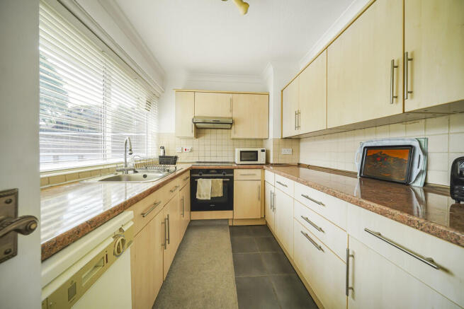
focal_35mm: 12
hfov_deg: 112.6
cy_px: 154
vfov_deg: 90.0
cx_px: 232
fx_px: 155
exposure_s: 1/200
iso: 400
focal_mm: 12
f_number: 8
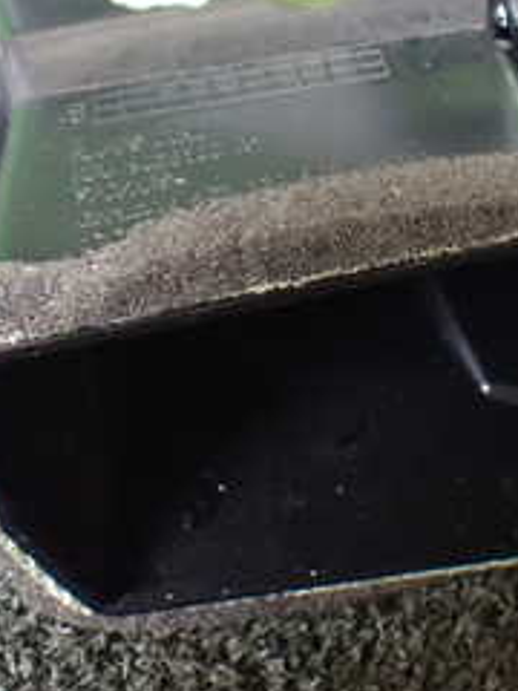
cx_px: 368
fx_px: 1496
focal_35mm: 75
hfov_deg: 19.5
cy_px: 89
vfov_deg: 25.3
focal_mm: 5.4
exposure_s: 1/30
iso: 1250
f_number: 2.3
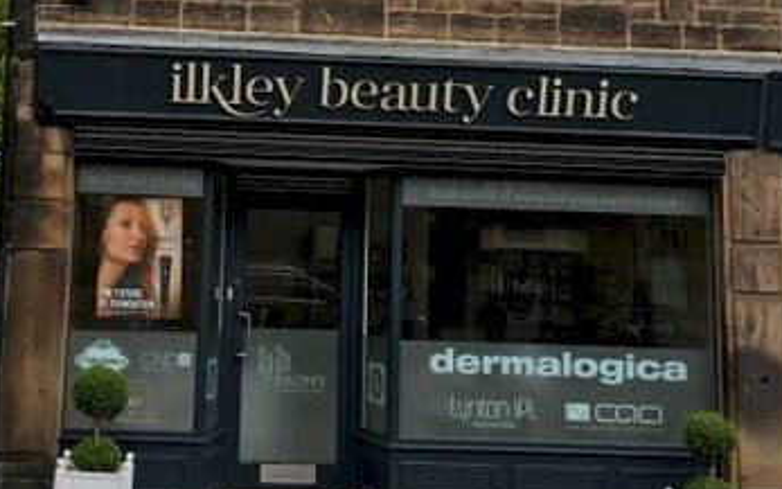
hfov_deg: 32.7
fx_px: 1322
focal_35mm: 62
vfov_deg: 20.6
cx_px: 268
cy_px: 64
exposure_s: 1/538
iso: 25
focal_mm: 4.15
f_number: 2.2
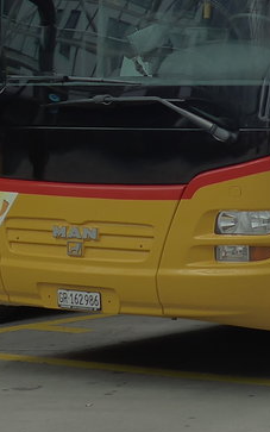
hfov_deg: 7.9
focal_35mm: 161
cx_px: 495
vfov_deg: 12.7
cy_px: -55
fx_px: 1895
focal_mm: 9.5
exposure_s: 1/640
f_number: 3.5
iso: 160
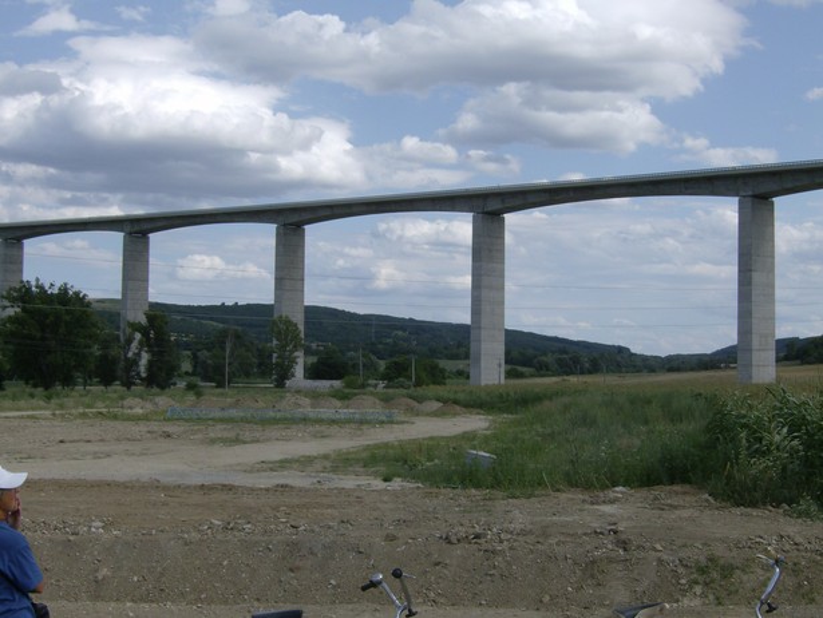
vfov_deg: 26.1
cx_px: 412
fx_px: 1332
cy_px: 309
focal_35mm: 56
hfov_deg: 34.3
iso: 100
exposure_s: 1/847
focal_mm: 9.3
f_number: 5.6
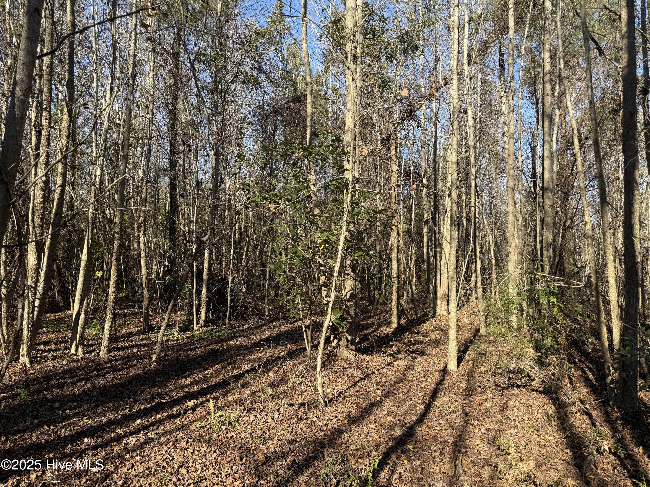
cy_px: 244
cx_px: 325
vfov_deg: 56.8
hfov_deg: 71.6
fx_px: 451
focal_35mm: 24
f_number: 1.78
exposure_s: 1/1271
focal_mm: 6.76
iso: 80
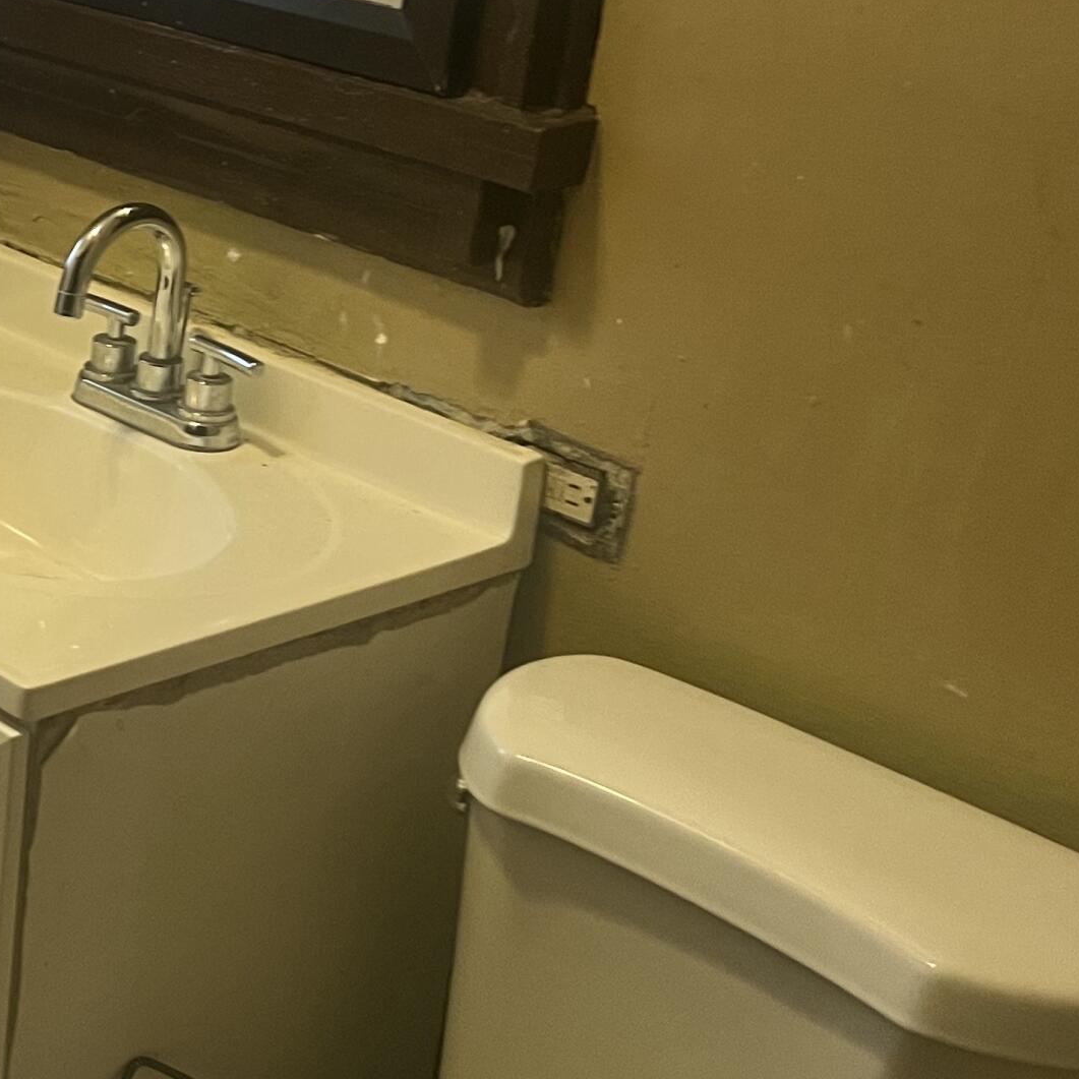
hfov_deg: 23.1
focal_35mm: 65
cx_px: -370
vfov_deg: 26.5
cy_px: 449
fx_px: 2292
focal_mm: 5.7
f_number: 1.5
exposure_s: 1/60
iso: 250
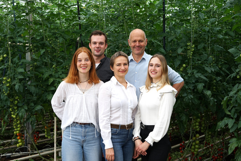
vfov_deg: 27.0
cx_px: 120
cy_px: 80
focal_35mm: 50
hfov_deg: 39.6
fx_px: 335
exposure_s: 1/100
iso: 100
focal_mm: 50
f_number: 5
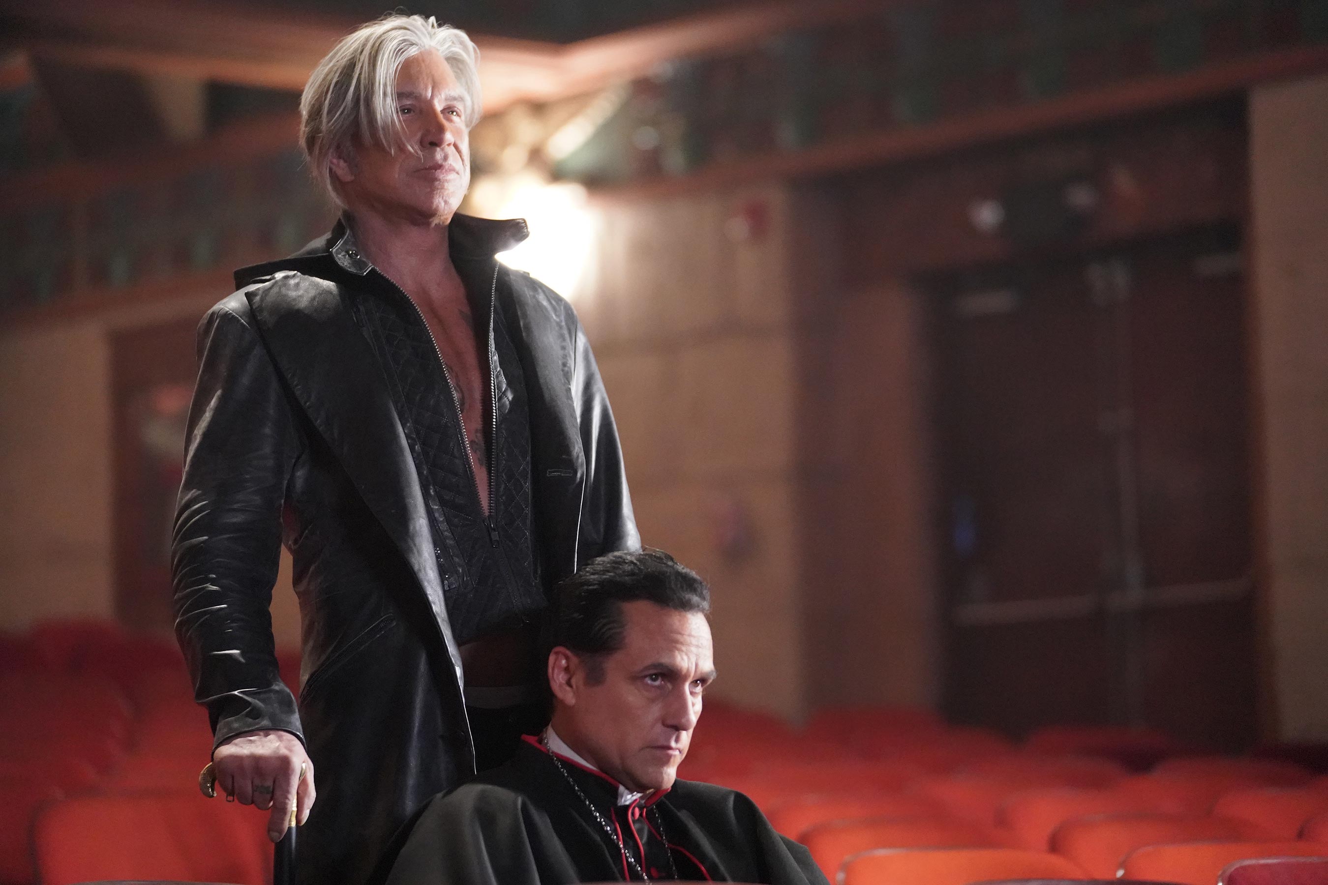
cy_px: 442
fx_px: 4500
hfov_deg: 16.8
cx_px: 664
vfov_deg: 11.2
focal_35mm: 122
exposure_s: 1/80
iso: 12800
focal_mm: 122
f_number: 2.8
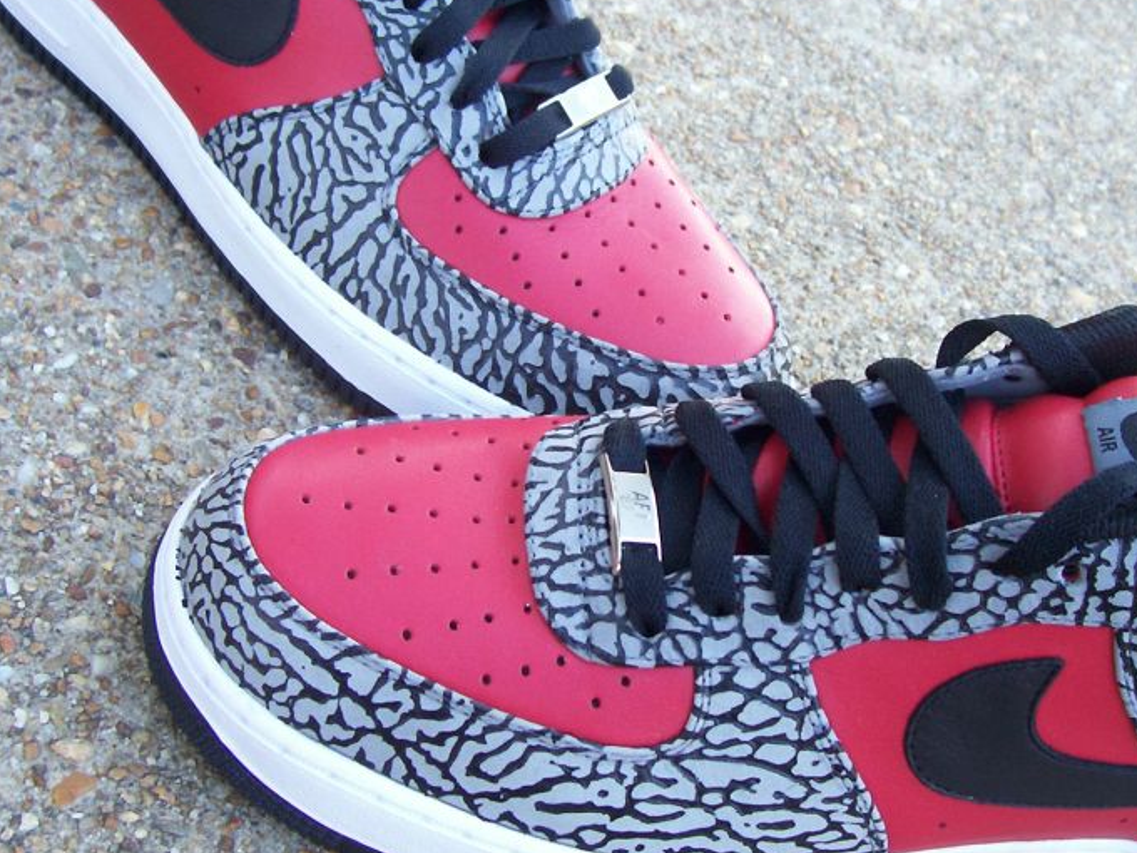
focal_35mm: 50
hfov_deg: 38.1
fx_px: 1642
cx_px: 659
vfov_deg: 29.1
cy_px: 361
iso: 80
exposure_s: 1/46.2
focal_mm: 5.6
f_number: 2.7
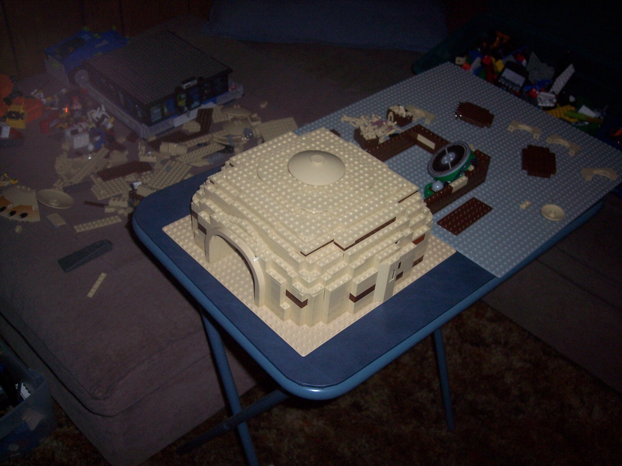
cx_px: 311
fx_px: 701
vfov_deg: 36.8
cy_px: 233
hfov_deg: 47.9
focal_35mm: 39
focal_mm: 8
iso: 140
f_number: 2.8
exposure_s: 1/60
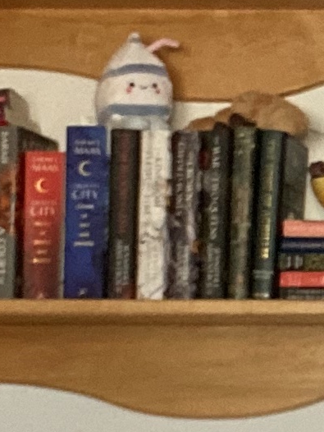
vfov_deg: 11.2
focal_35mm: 176
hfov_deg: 7.9
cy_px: 290
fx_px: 2195
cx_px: 729
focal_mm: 2.71
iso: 320
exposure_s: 1/60
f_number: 2.2
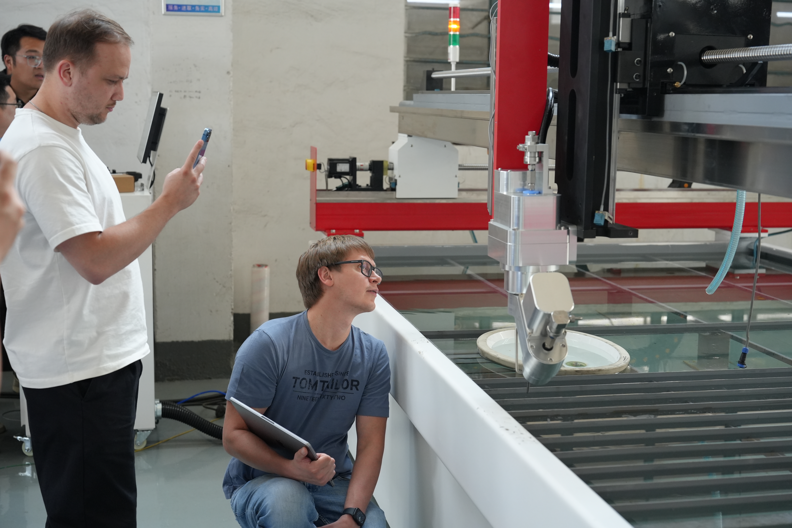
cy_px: 264
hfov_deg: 39.6
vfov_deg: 27.0
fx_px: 1100
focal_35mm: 50
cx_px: 396
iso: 1600
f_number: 4
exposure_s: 1/160
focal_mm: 50
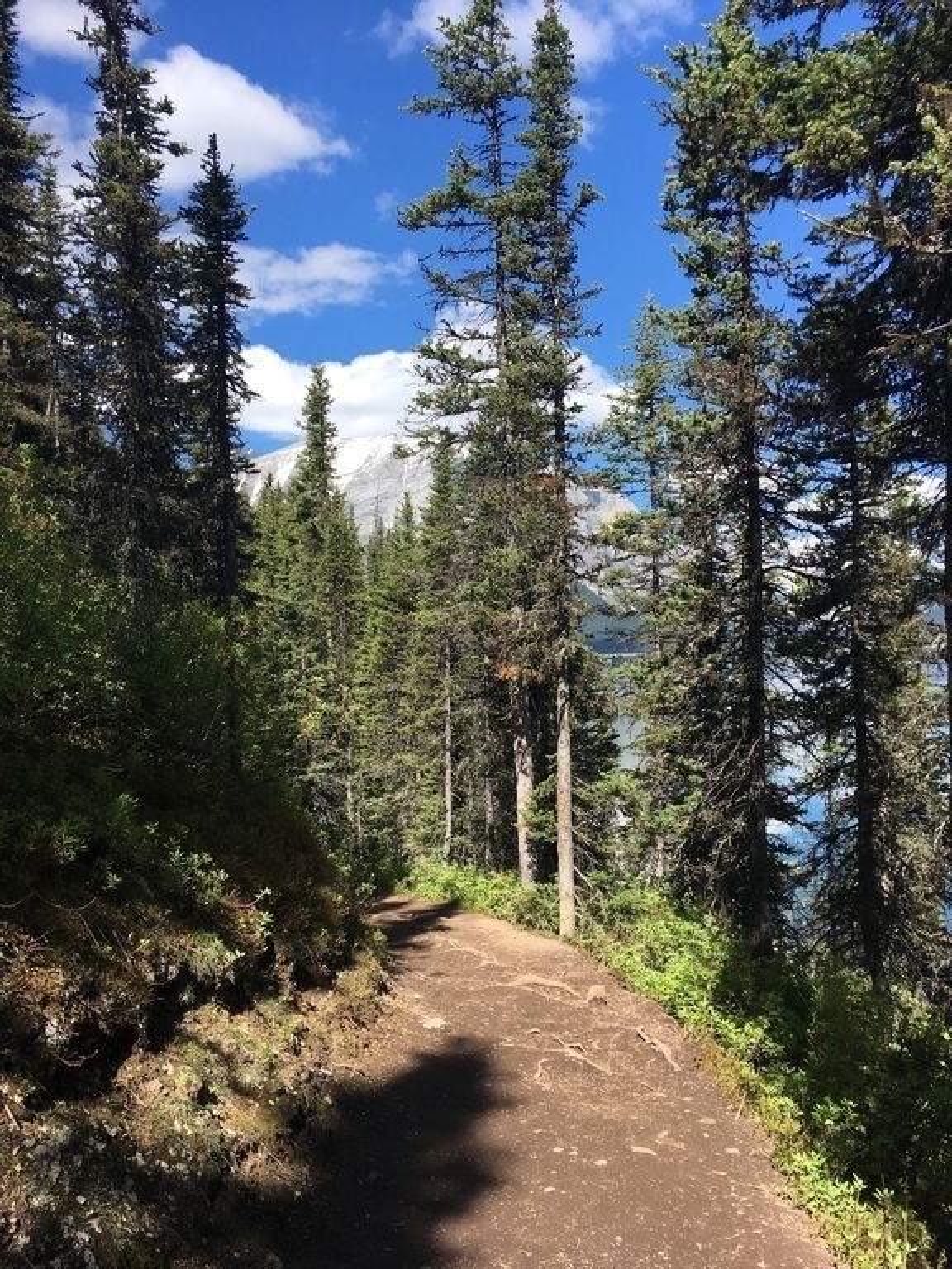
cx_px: 476
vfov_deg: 61.7
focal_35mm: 29
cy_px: 634
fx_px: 1063
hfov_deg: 48.2
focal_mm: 4.15
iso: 25
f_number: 2.2
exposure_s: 1/999
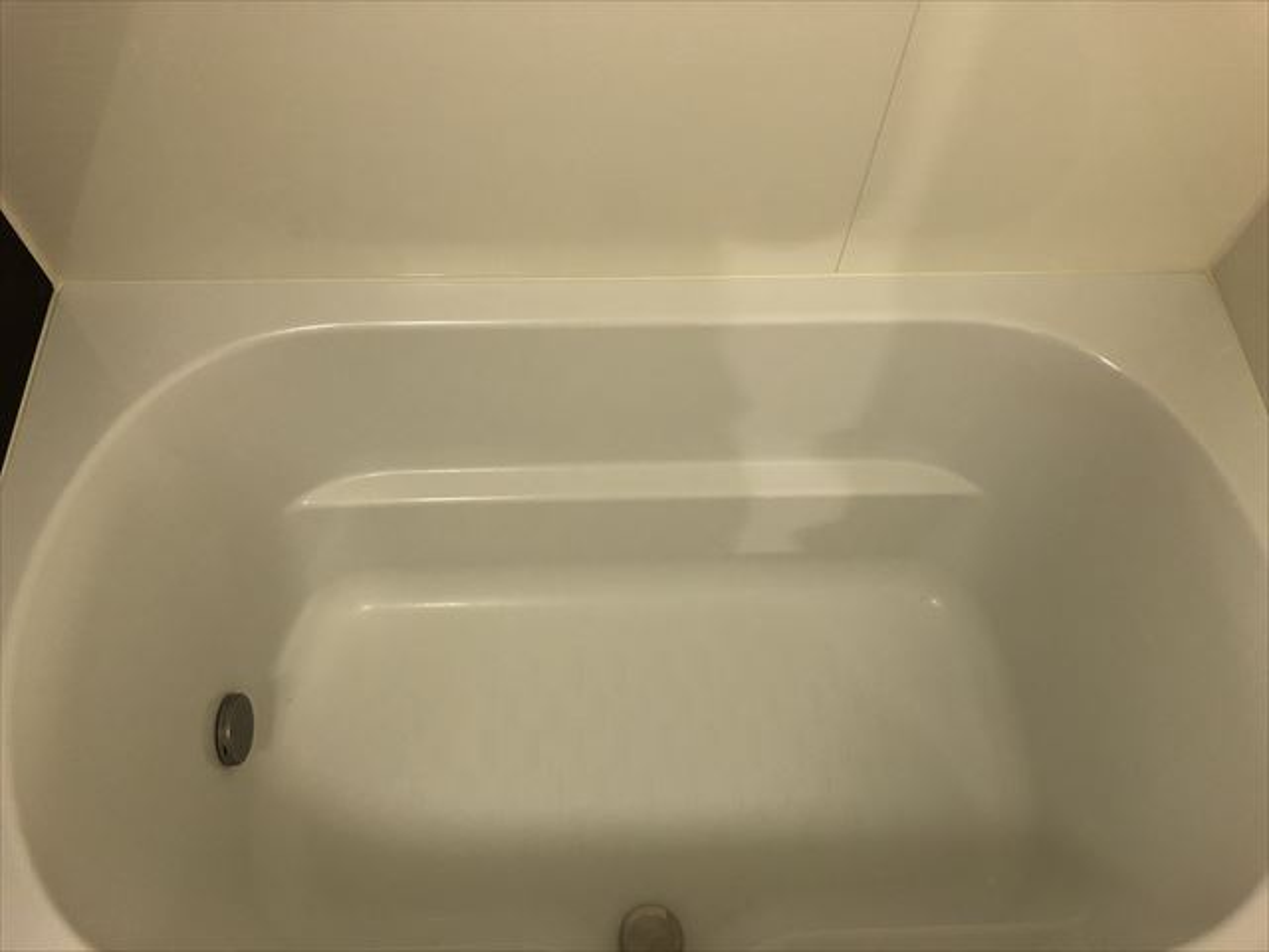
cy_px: 476
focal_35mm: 28
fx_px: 1026
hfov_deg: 63.4
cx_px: 634
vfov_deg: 49.7
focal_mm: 3.99
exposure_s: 1/17
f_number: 1.8
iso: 100
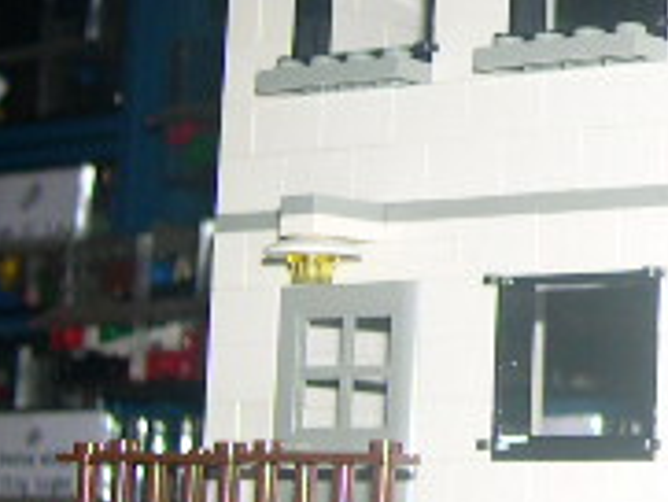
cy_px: -4
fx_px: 2588
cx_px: 1026
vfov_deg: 11.0
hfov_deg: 13.8
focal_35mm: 134
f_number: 2.8
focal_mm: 8
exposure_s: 1/60
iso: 100
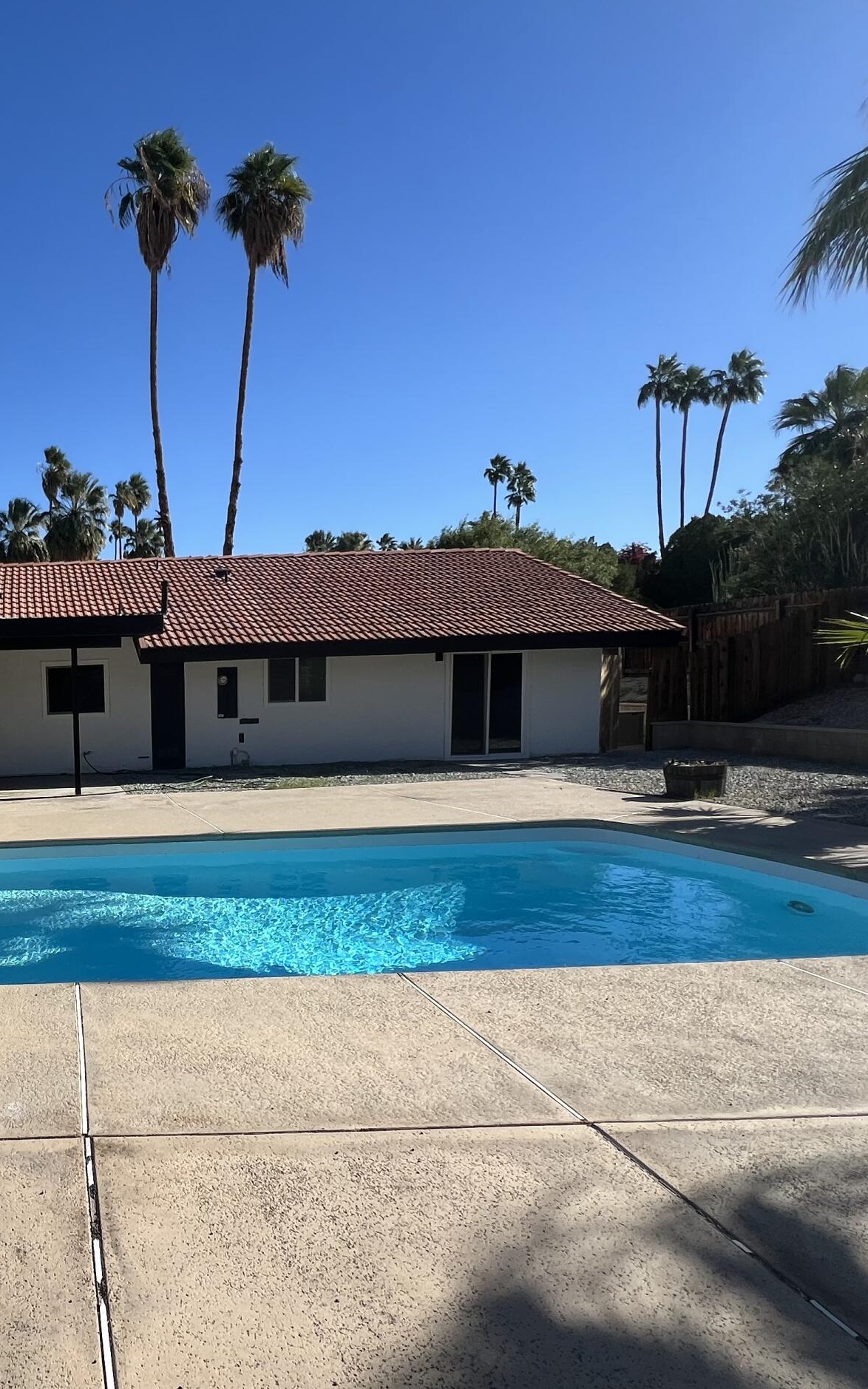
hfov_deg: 47.5
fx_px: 833
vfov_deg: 79.4
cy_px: 771
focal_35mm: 22
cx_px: 38
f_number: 1.8
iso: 32
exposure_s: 1/1876
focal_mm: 1.57
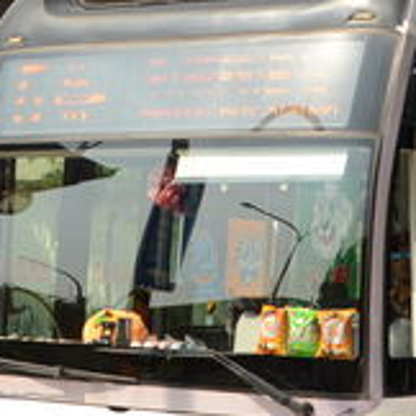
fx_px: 1536
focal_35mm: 113
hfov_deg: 15.3
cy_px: 176
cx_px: 321
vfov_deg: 15.4
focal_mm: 24
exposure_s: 1/200
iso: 100
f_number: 7.1
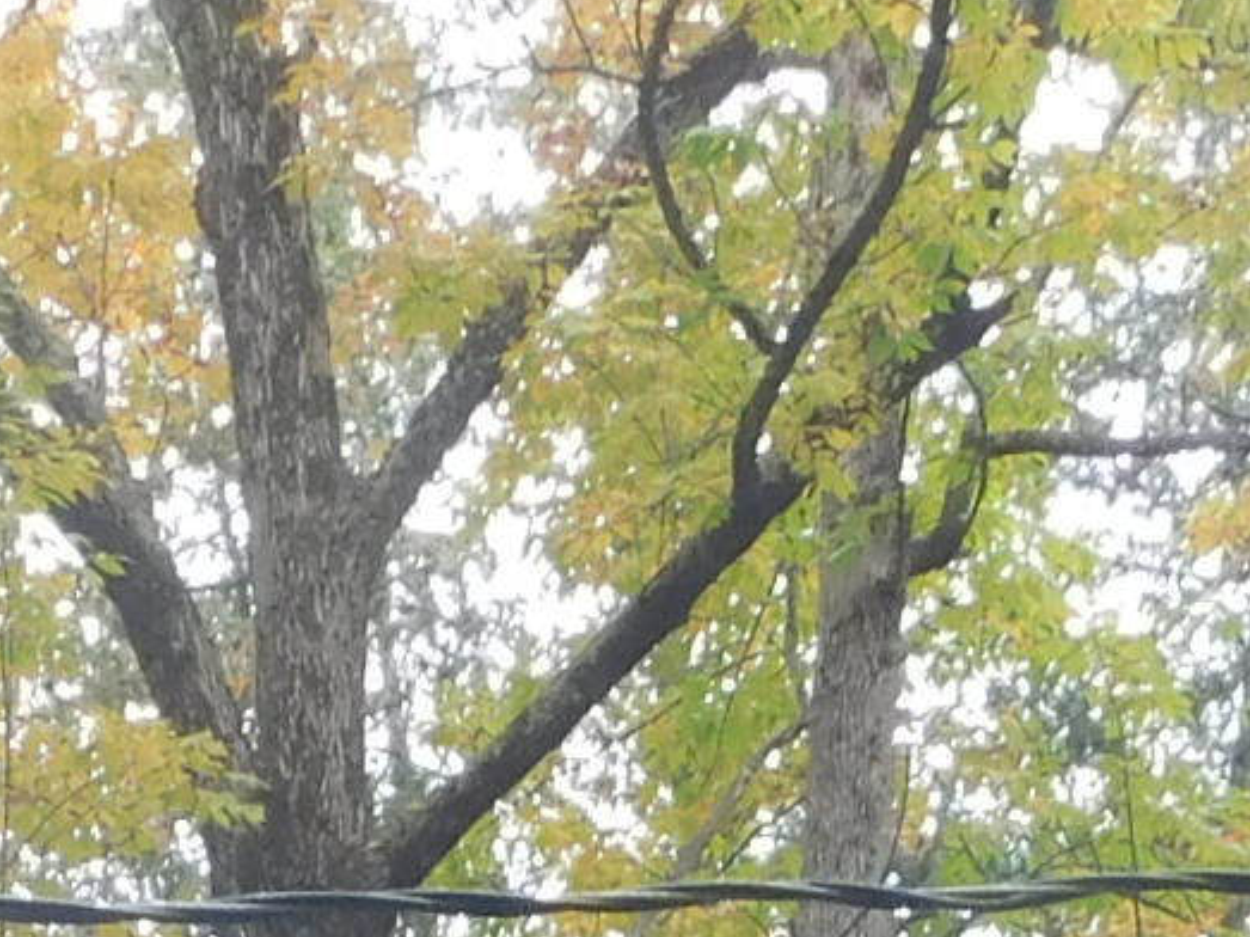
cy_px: 2345
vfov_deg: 9.7
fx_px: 4765
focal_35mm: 132
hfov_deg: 14.9
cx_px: 669
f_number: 3
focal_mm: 4
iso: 125
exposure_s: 1/80
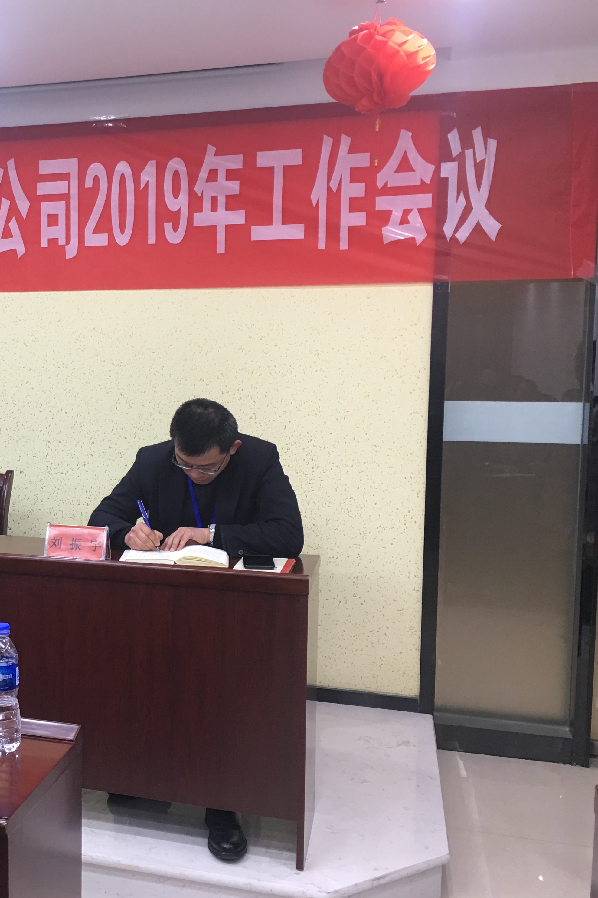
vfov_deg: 47.4
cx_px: 33
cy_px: 456
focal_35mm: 41
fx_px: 1022
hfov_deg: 30.8
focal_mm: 4.15
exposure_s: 1/17
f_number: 2.2
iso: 50
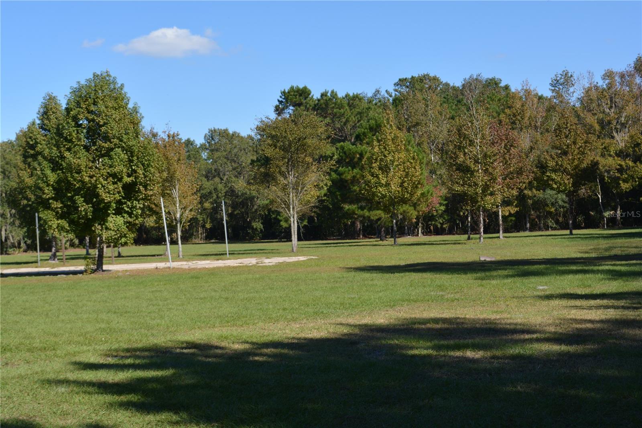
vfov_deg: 25.0
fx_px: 963
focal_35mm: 54
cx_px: 321
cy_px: 214
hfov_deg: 36.9
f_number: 8
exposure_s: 1/250
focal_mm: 36
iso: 160
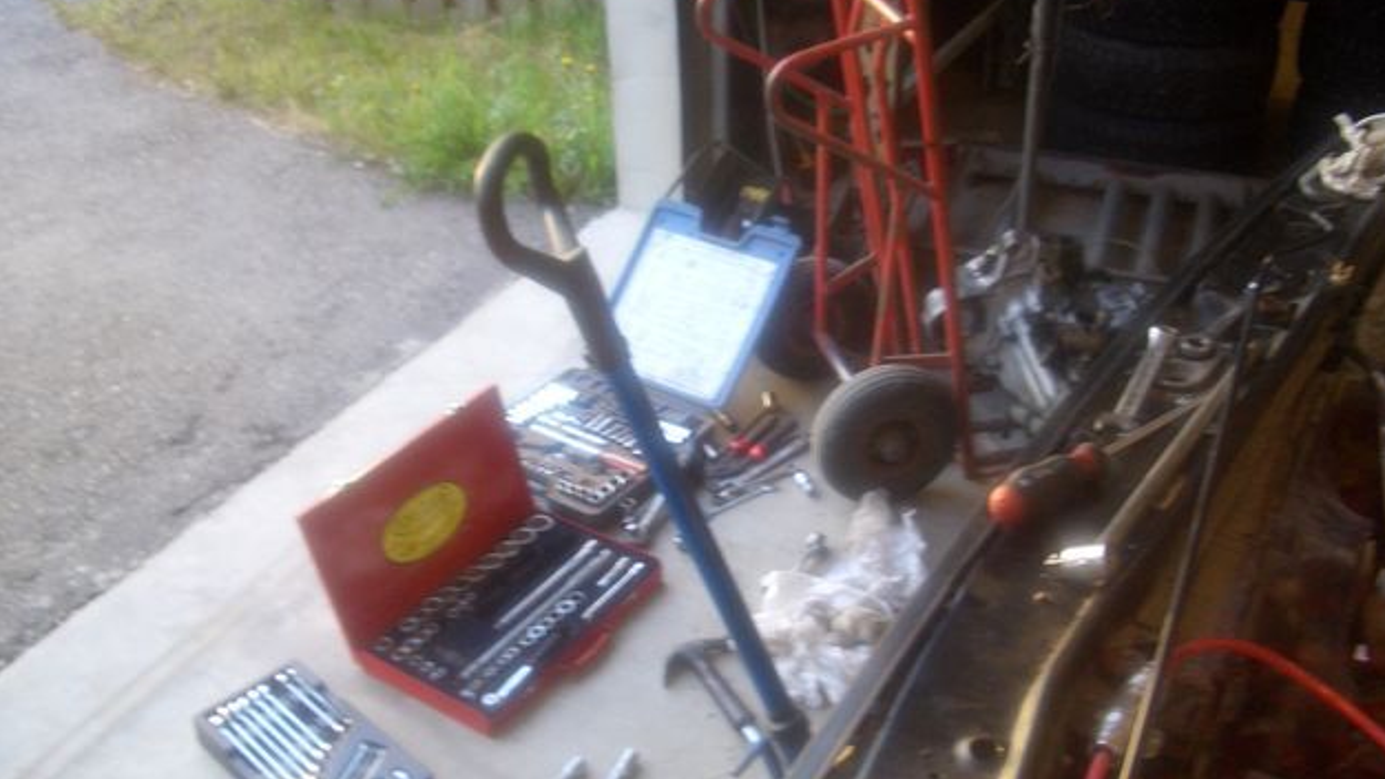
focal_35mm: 39
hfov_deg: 51.6
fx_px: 1432
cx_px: 704
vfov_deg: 30.4
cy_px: 463
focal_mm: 5.8
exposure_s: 1/30
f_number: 2.6
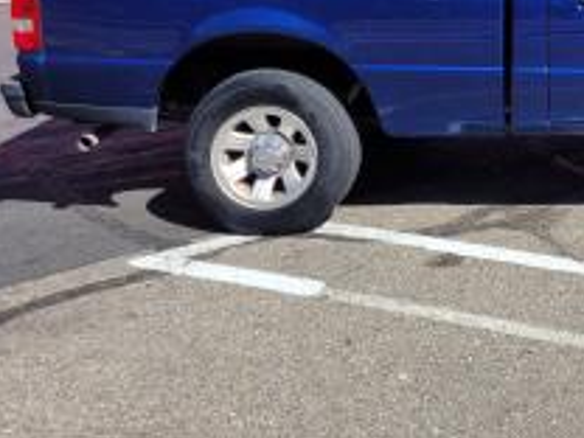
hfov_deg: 27.5
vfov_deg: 21.9
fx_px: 1063
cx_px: 674
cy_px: -56
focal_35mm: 63
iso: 40
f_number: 1.8
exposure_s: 1/2000
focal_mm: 5.4
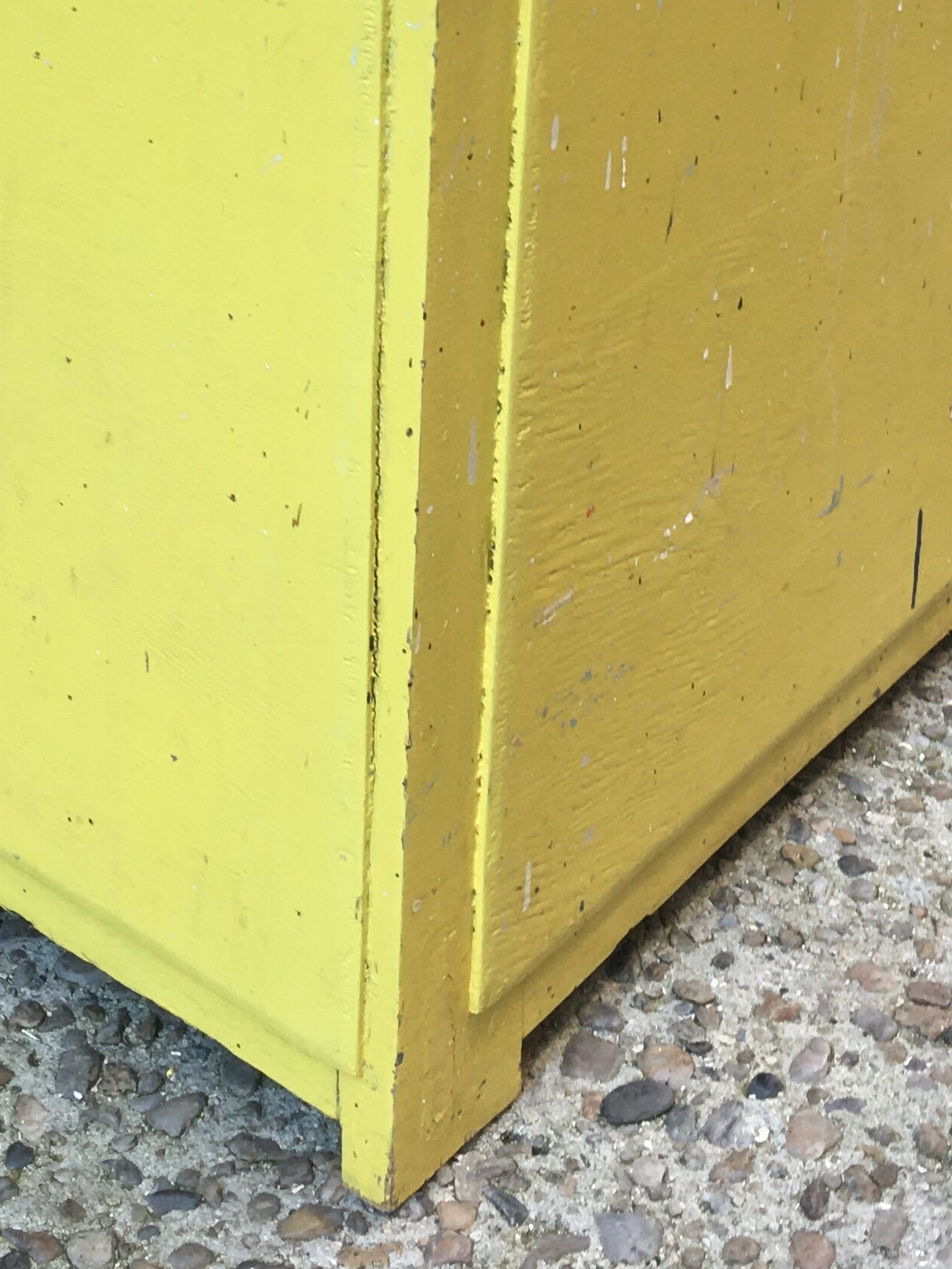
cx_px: 416
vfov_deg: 26.3
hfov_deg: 21.0
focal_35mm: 70
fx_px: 2566
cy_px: 1
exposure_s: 1/50
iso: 32
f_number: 2.2
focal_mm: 4.15
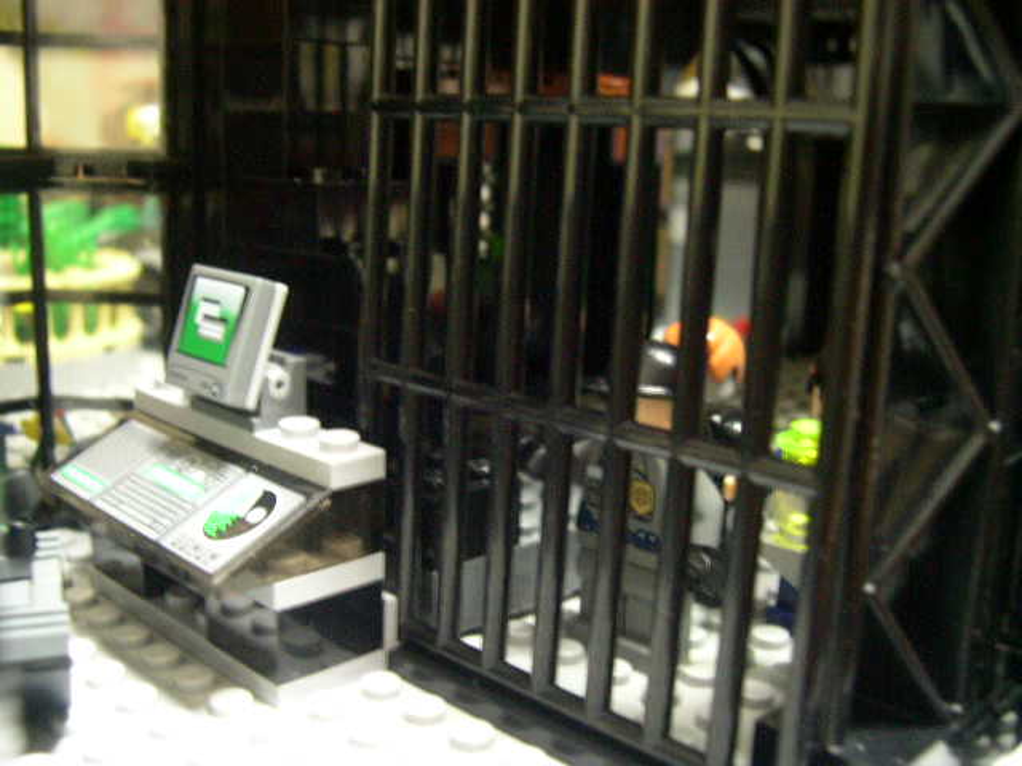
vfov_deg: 37.7
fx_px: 1122
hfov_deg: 49.0
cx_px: 511
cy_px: 383
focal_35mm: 38
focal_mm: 8
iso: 400
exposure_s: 1
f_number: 2.8
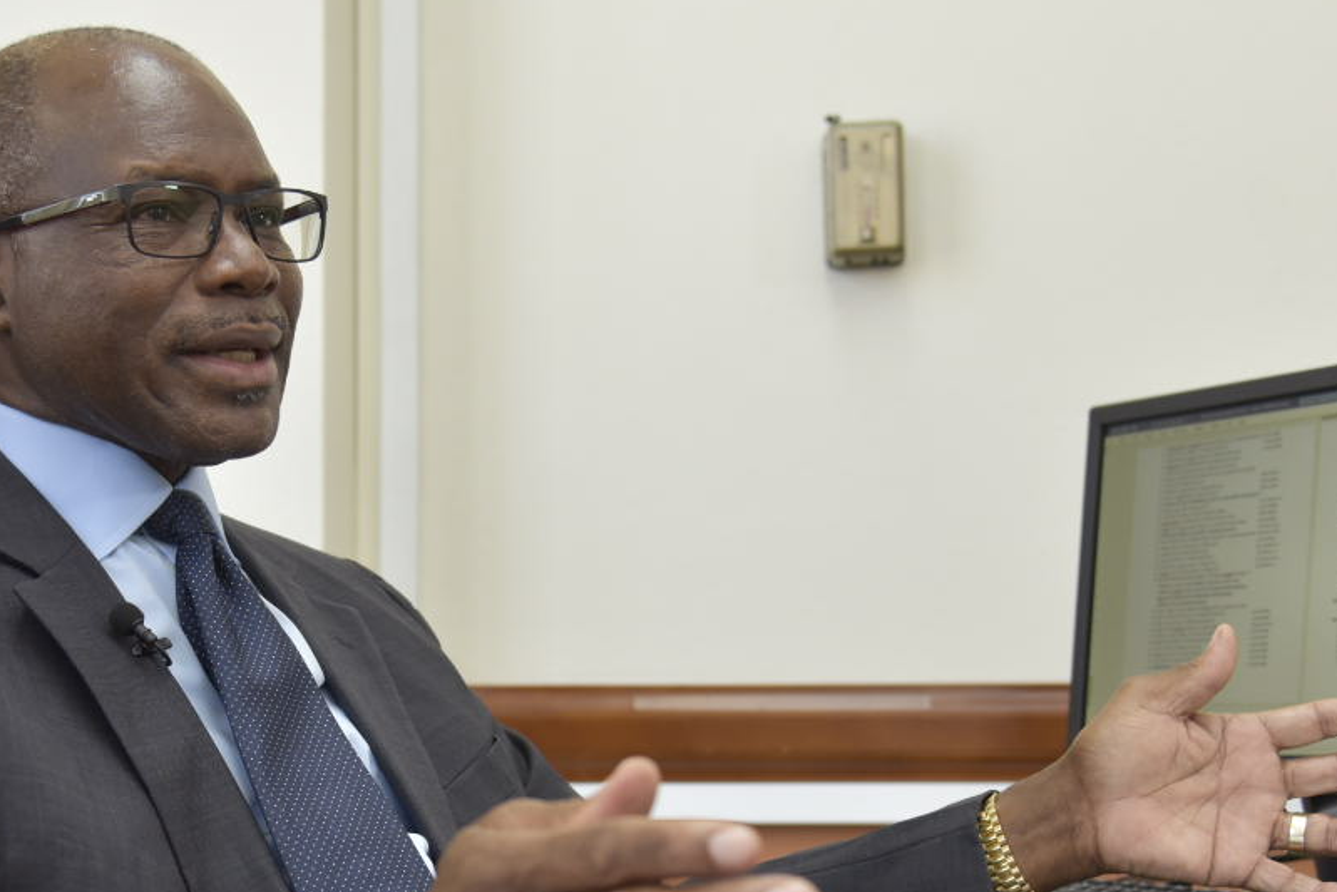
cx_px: 482
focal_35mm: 77
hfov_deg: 26.2
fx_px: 2860
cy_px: 683
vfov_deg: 17.6
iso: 1000
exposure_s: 1/200
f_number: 4
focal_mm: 38
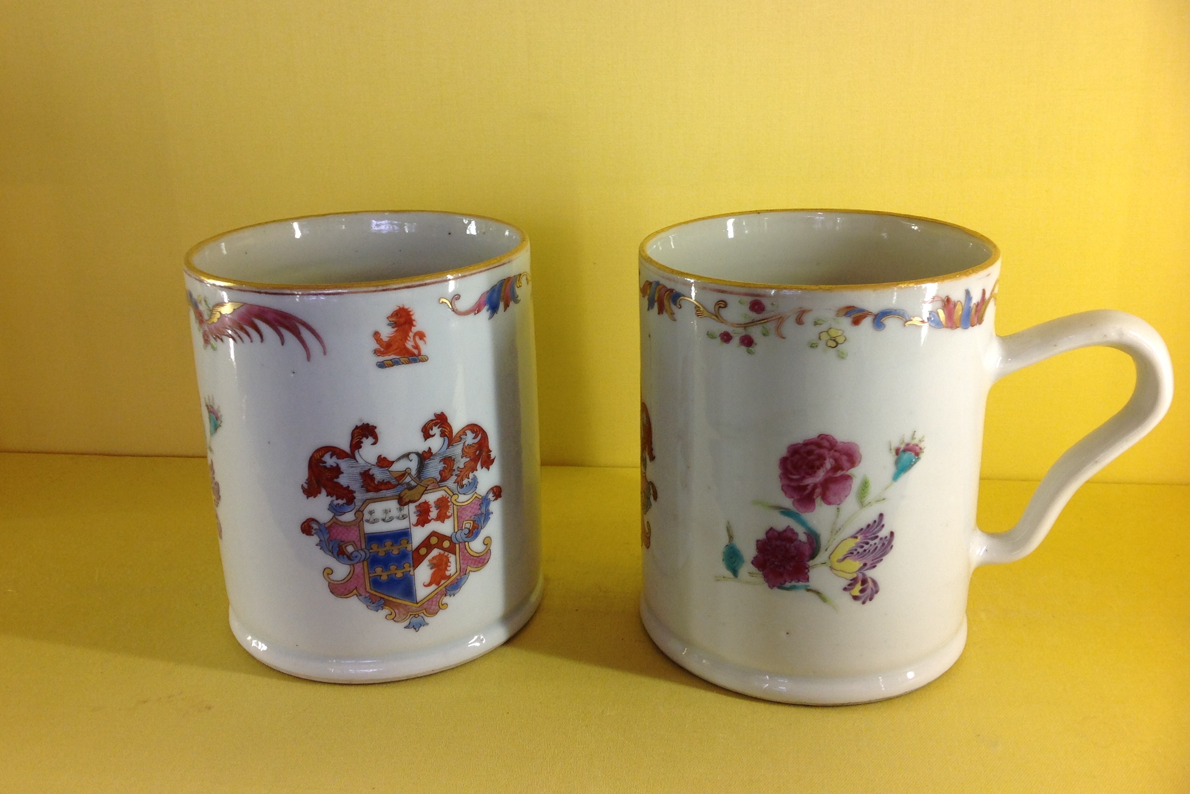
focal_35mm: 37
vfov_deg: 35.9
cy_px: 364
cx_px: 593
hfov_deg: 51.9
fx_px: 1223
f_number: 2.4
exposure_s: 1/40
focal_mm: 4.28
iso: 50
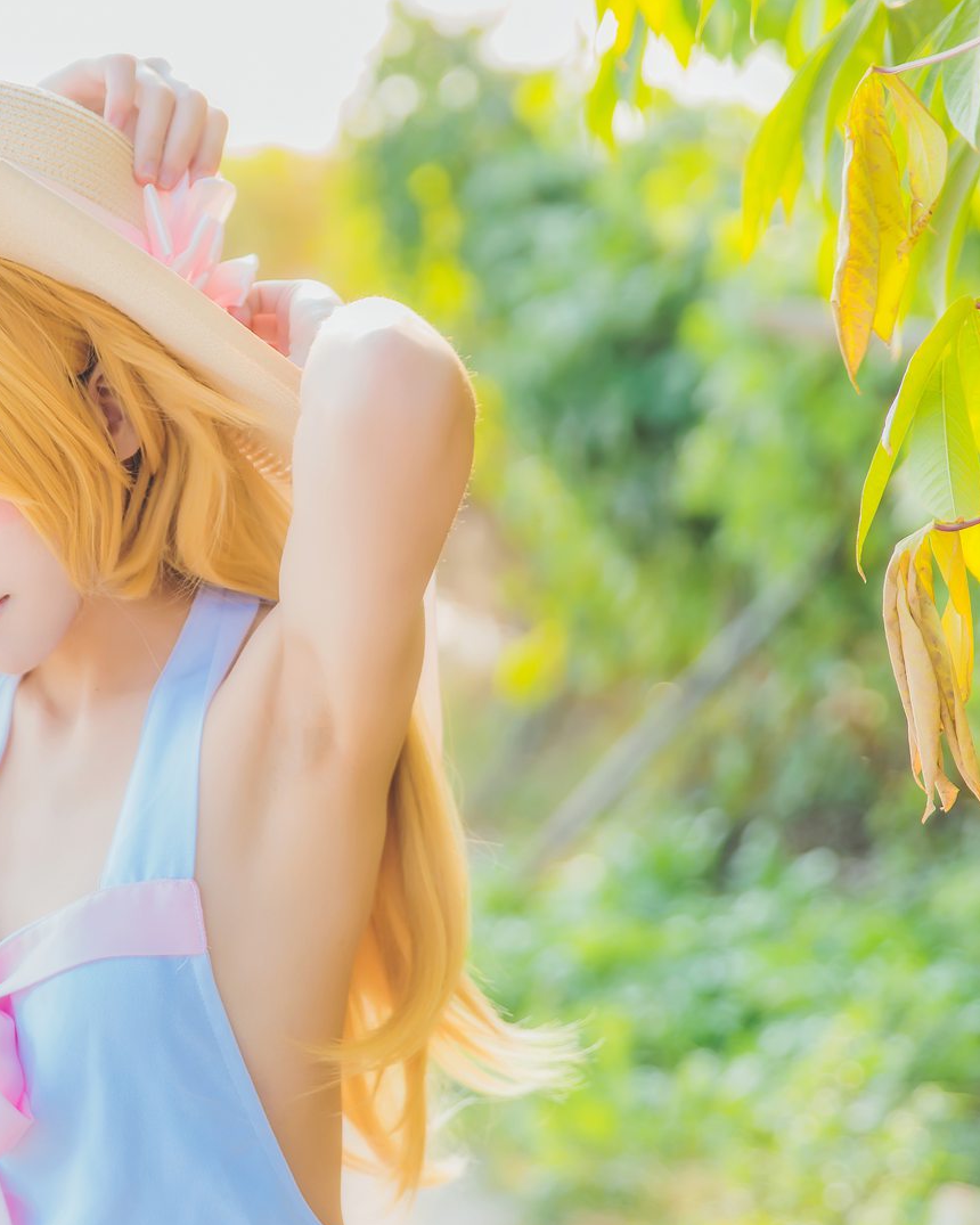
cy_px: 681
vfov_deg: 17.5
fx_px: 3988
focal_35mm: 110
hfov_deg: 13.9
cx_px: 134
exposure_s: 1/200
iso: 80
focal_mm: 70
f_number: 2.8
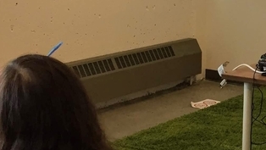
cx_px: 288
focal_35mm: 103
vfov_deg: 11.8
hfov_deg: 19.9
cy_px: 47
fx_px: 727
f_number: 2.2
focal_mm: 4.15
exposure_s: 1/30
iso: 32
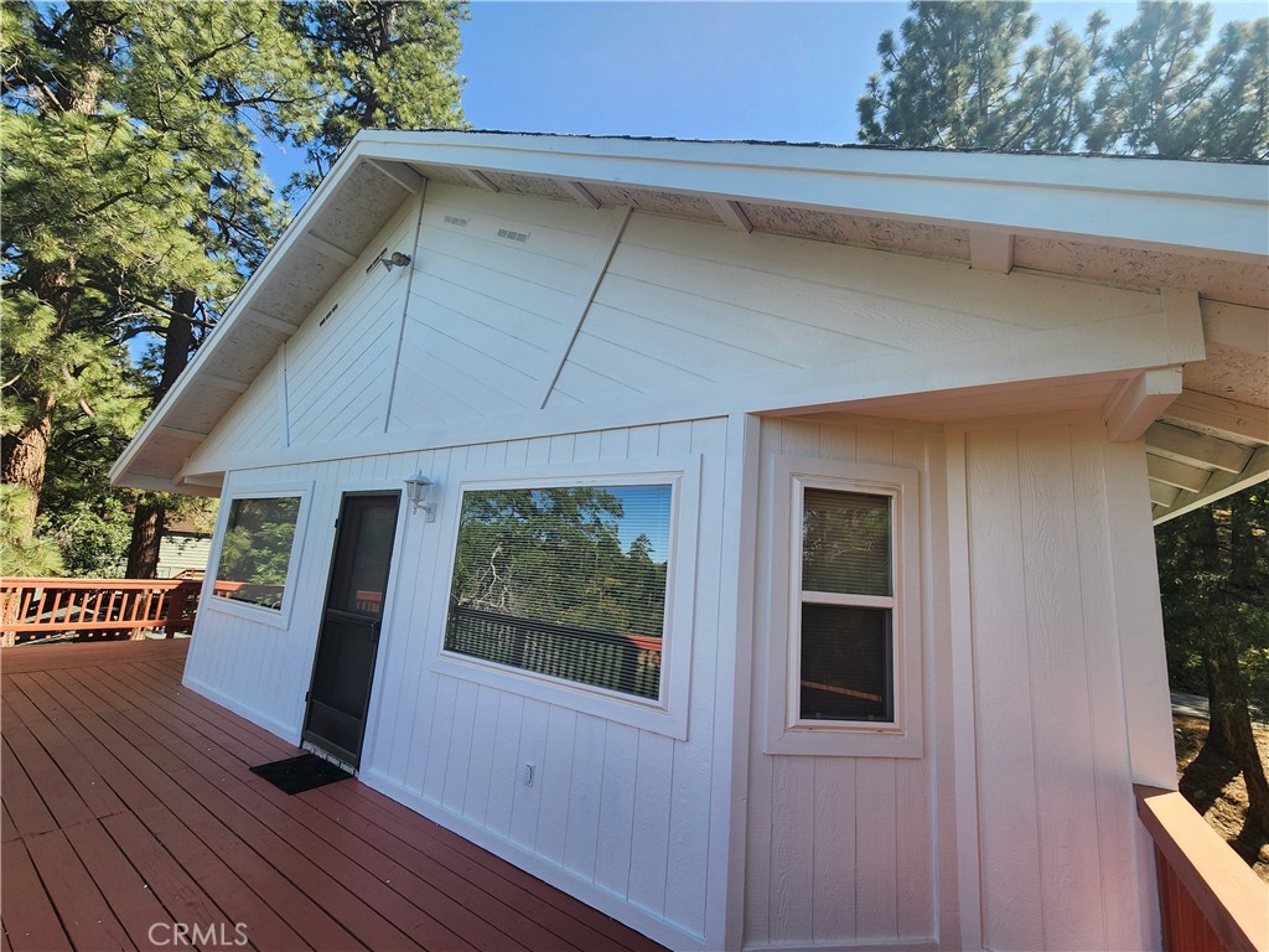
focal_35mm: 13
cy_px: 476
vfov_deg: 89.9
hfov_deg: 106.2
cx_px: 634
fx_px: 477
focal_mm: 2.2
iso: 50
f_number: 2.2
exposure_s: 1/523
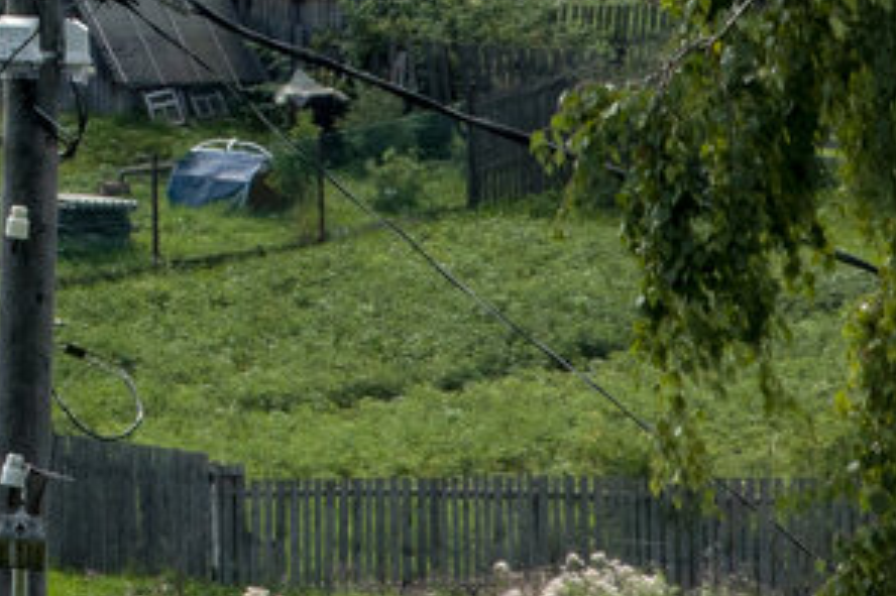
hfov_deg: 2.2
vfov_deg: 1.5
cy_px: -584
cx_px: -542
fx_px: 23457
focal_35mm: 943
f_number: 22
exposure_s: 1/200
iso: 640
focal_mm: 155
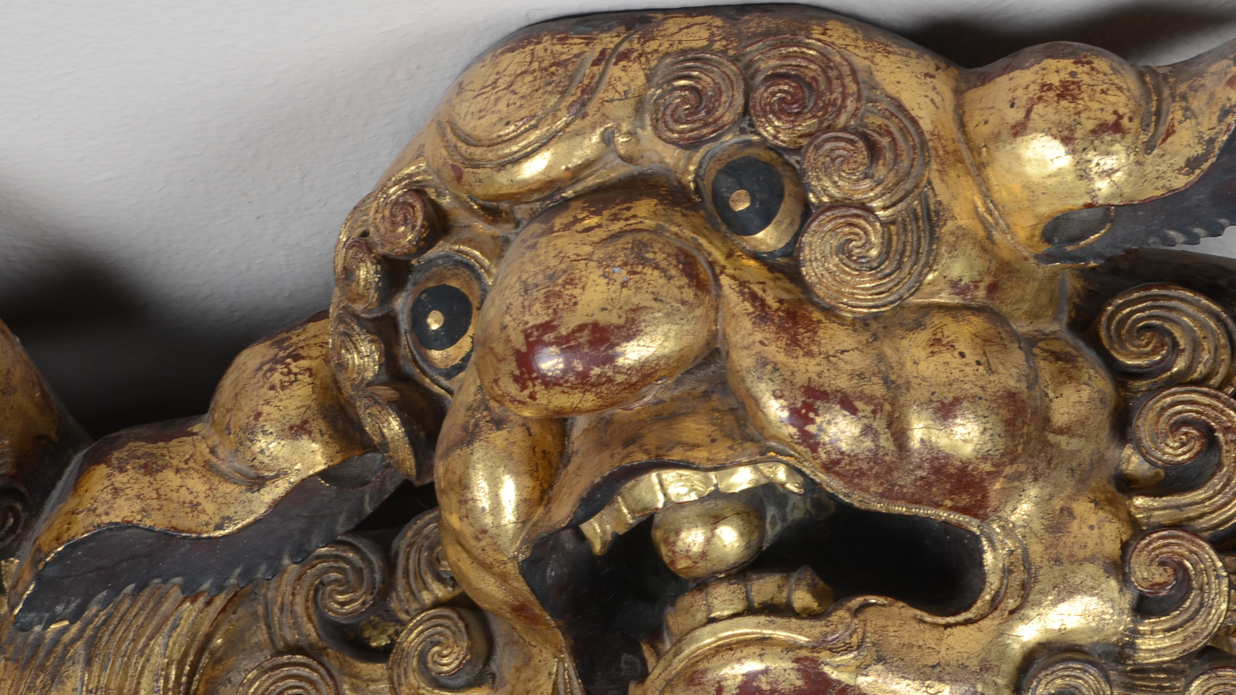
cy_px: 453
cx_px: 736
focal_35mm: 203
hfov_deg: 10.6
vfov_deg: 6.0
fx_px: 6641
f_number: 10
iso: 200
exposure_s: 1/80
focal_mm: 105
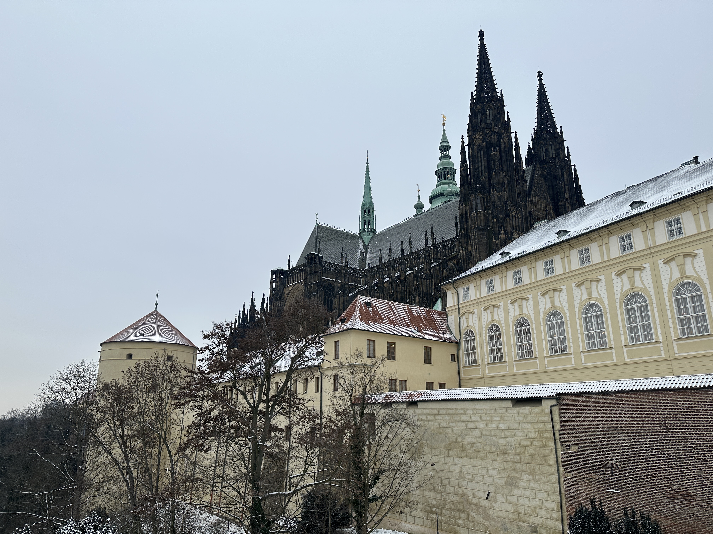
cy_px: 267
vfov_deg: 56.8
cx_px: 356
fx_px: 494
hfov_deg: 71.6
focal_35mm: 24
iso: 80
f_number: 1.78
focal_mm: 6.86
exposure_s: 1/952
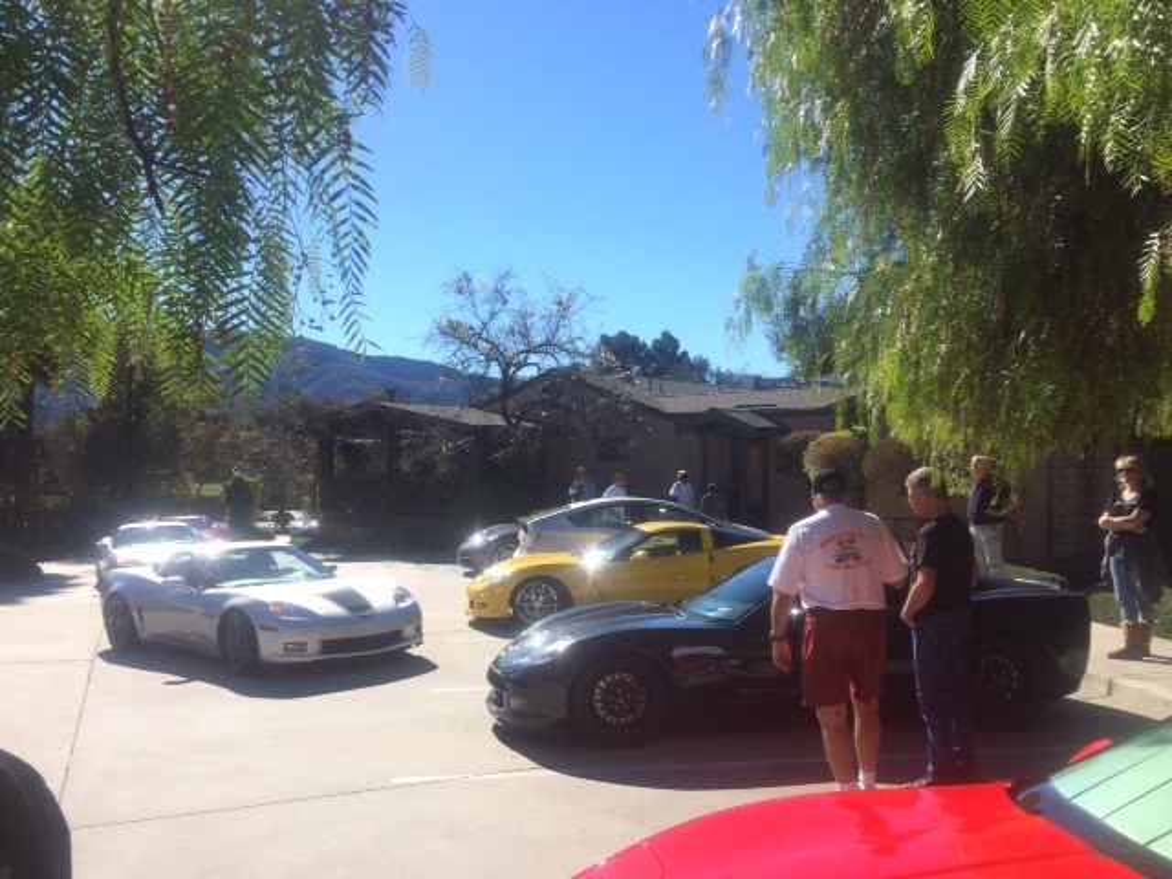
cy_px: 440
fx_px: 982
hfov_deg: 61.7
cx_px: 586
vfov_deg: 48.2
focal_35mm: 29
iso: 50
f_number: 2.2
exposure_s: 1/2160
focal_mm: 4.15
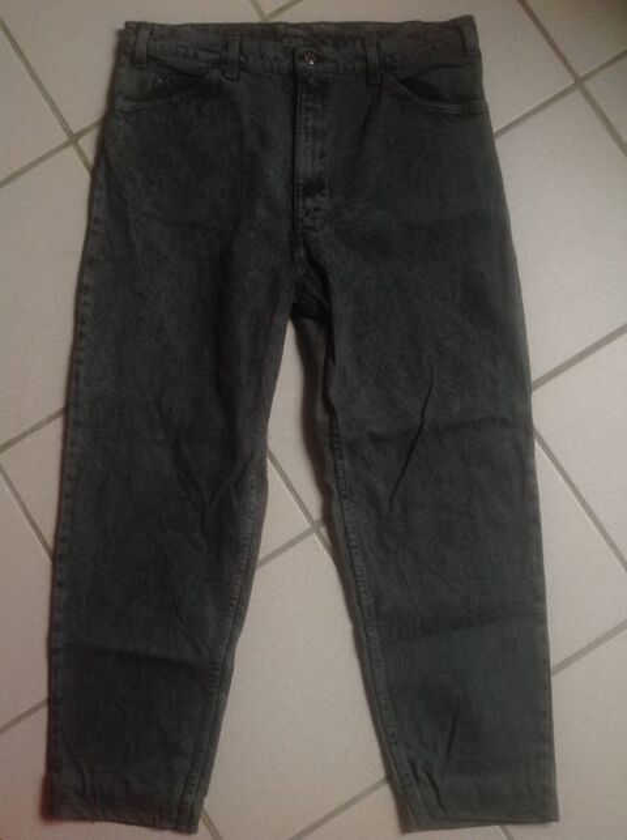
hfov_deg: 40.6
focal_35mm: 35
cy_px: 420
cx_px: 314
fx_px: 848
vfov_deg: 52.7
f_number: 2.4
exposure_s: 1/40
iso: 64
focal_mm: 4.28
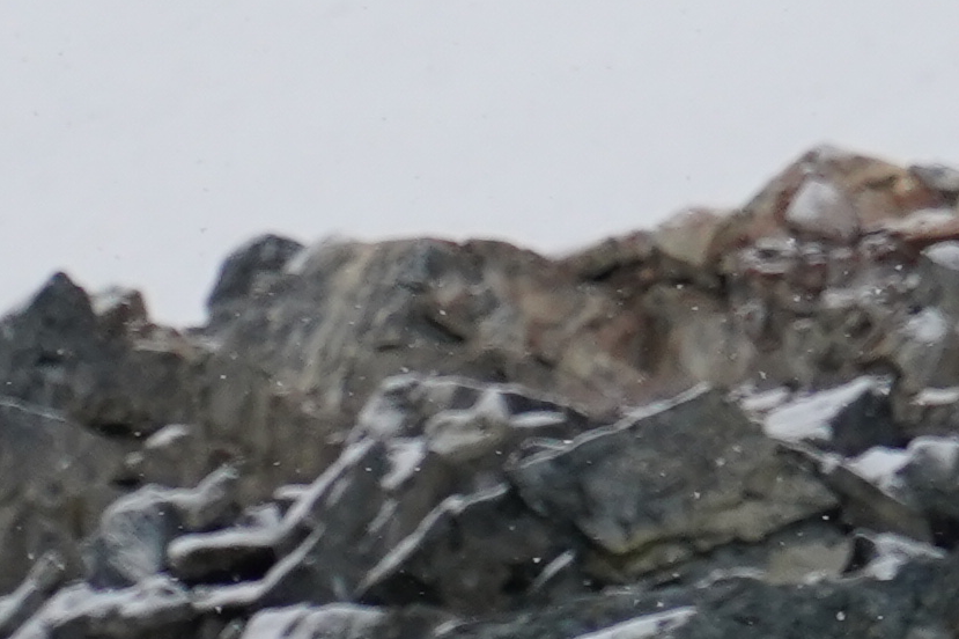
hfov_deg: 1.4
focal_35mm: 1448
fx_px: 38556
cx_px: 1057
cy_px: -847
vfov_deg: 0.9
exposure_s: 1/1600
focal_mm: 200
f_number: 6.3
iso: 1000
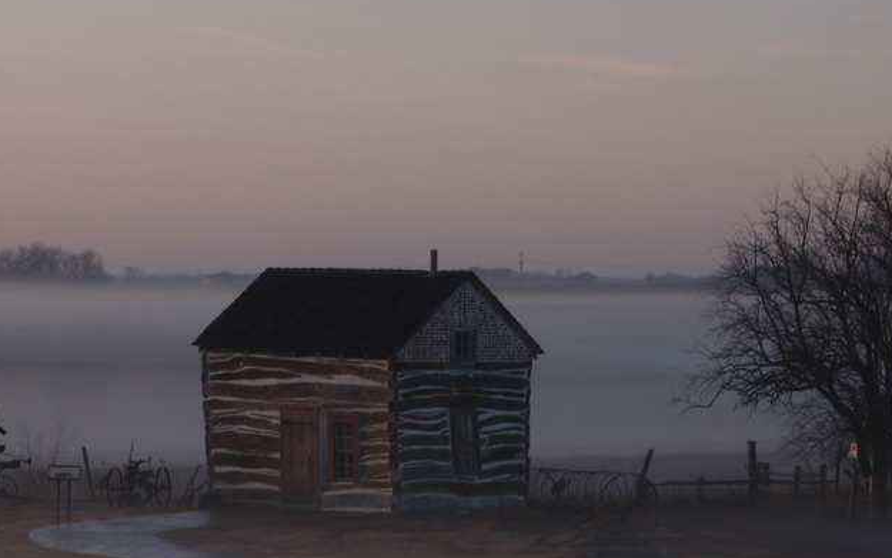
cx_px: 410
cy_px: 517
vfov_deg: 7.6
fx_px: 4207
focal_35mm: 173
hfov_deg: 12.1
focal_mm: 18.2
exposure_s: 1/100
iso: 64
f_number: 5.1
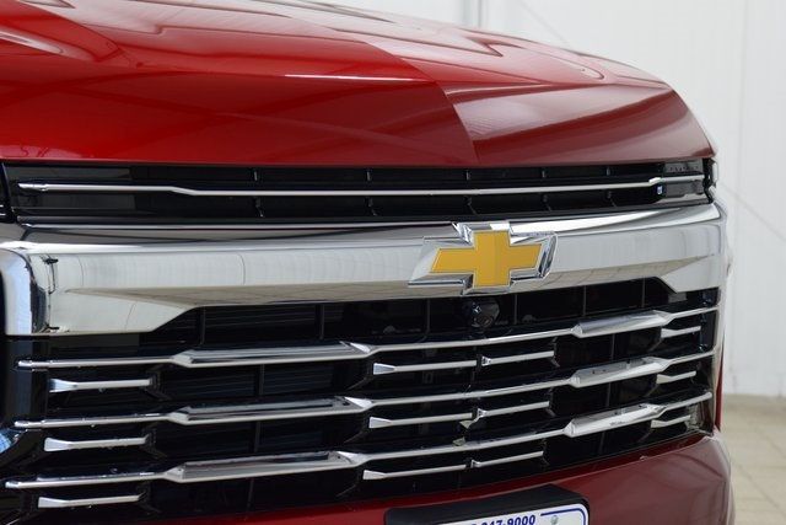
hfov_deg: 19.5
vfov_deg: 13.0
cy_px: 262
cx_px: 393
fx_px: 2293
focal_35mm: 105
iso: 1100
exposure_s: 1/30
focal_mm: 70
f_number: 7.1
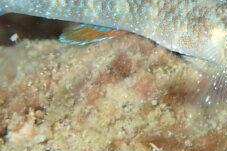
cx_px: 224
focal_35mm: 315
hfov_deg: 6.5
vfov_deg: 4.4
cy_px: 0
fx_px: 1985
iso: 200
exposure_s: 1/125
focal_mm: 11.88
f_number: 5
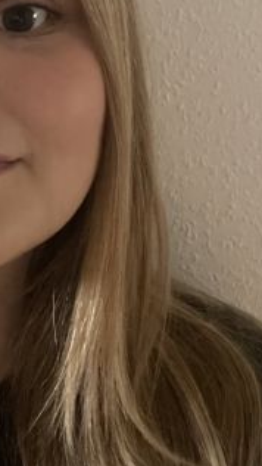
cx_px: -26
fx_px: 765
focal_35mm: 62
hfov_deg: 18.7
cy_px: 100
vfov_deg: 33.0
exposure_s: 1/16
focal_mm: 2.71
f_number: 2.2
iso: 1000
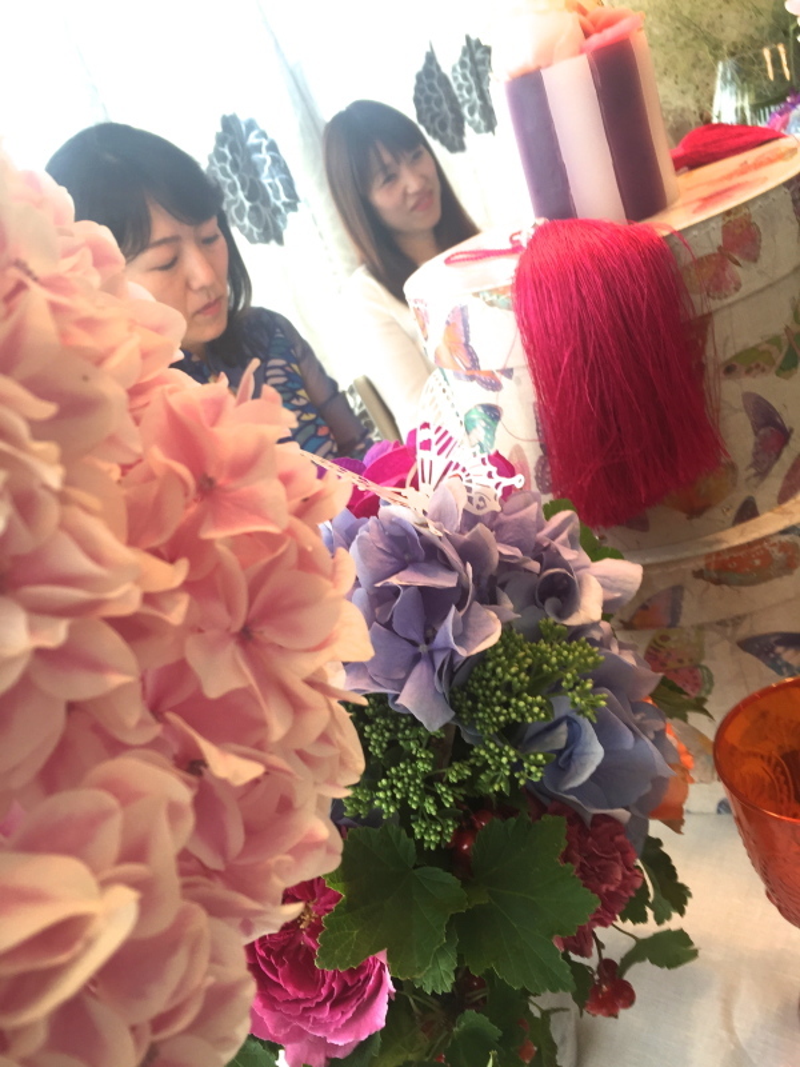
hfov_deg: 48.2
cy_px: 534
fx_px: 894
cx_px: 400
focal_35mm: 29
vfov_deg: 61.7
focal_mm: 4.15
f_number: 2.2
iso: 32
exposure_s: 1/40
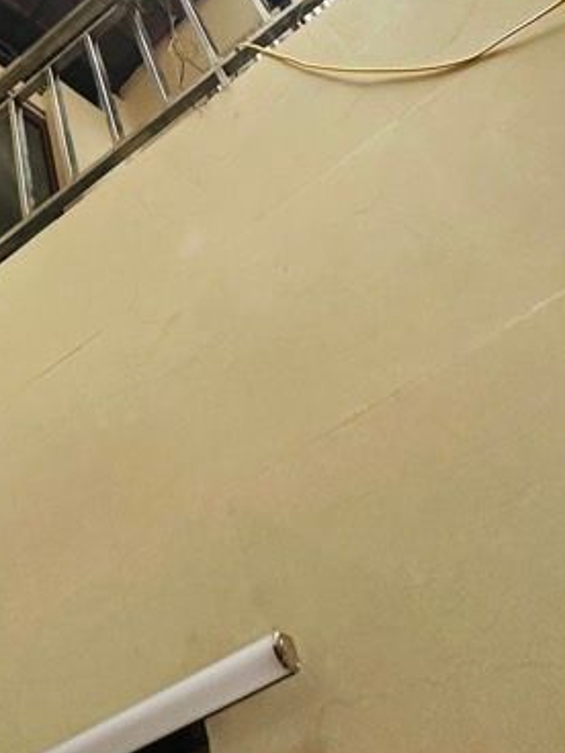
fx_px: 849
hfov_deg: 33.9
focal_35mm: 39
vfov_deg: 39.7
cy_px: -61
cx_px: 10
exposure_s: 1/100
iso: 250
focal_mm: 2.22
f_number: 2.2
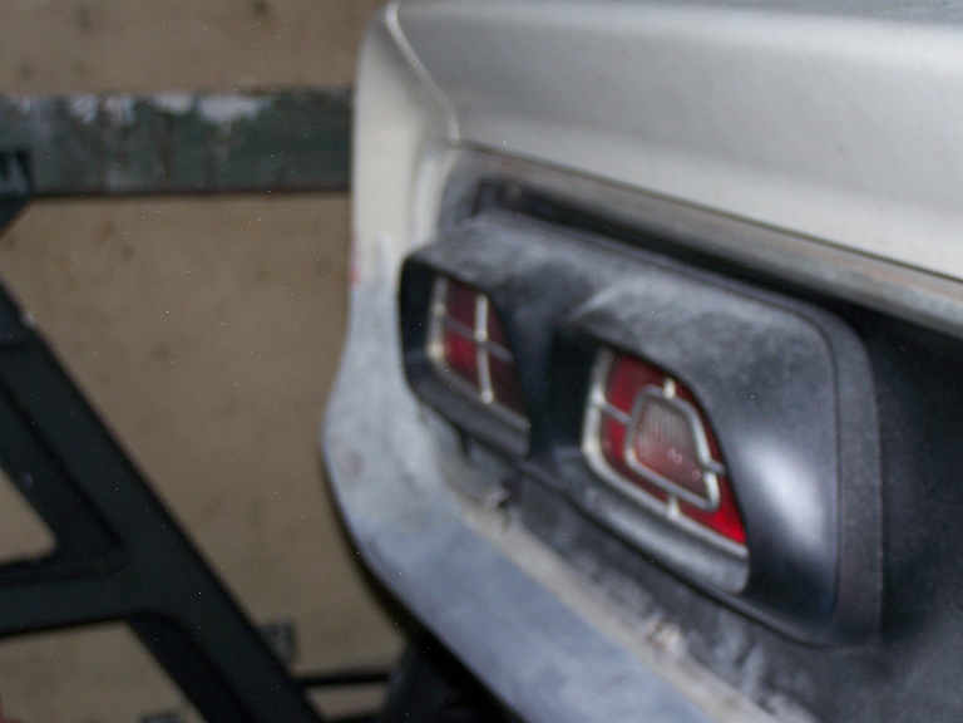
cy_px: 362
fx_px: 2086
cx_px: 482
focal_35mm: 75
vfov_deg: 19.6
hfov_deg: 26.0
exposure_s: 1/80
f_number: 3.2
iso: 80
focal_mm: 12.4
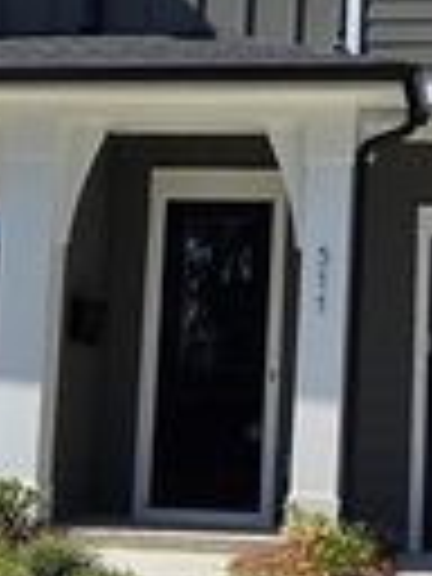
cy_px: 299
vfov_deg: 28.6
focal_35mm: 68
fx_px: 1131
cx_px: 333
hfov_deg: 21.4
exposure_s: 1/2463
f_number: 2.2
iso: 50
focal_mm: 2.2
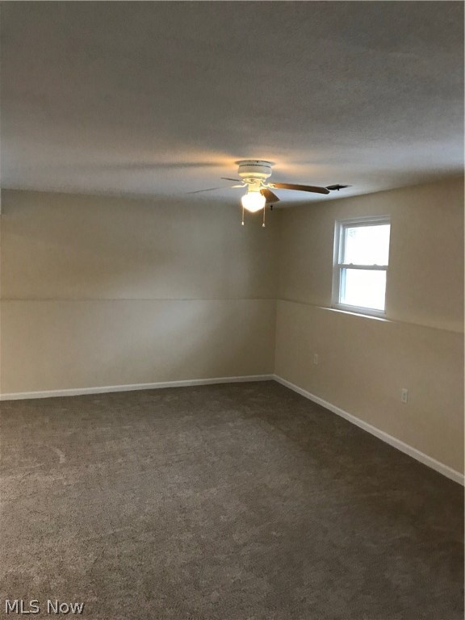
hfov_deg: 49.7
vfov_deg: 63.4
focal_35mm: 28
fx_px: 502
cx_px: 232
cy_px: 310
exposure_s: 1/15
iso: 100
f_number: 1.8
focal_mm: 3.99
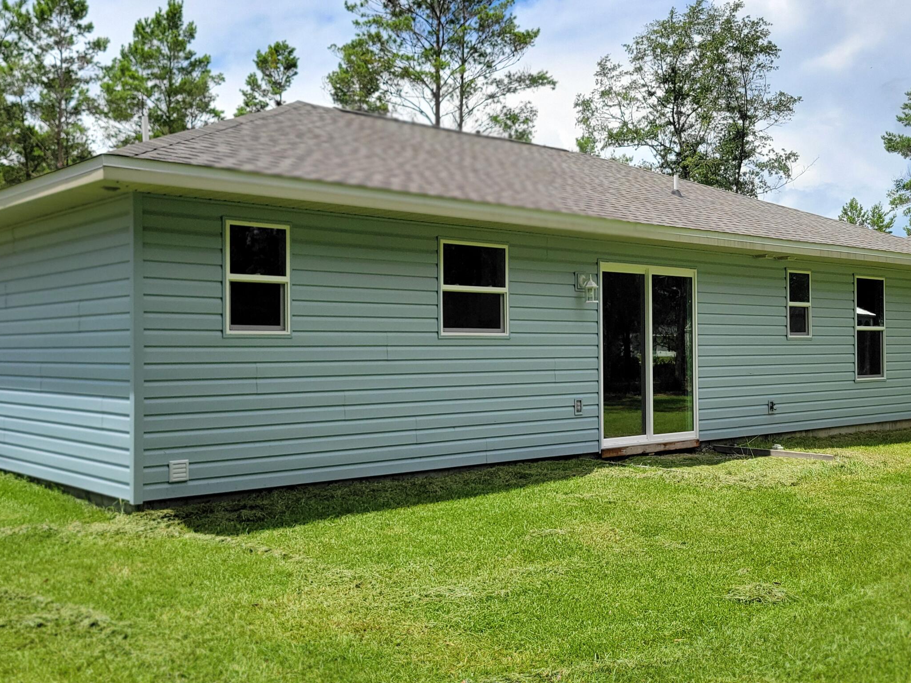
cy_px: 343
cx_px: 396
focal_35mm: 38
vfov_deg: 37.7
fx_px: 1000
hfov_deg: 48.9
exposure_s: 1/2060
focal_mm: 5.4
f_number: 1.8
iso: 40
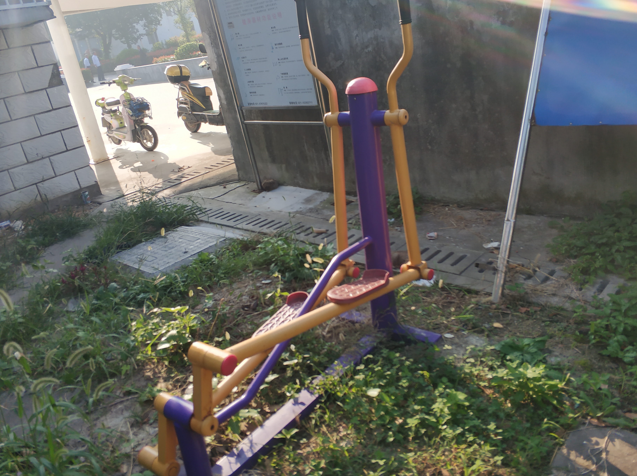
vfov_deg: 46.7
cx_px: 325
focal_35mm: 30
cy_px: 217
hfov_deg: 60.0
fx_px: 551
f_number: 1.8
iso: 245
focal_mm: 3.82
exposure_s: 1/904
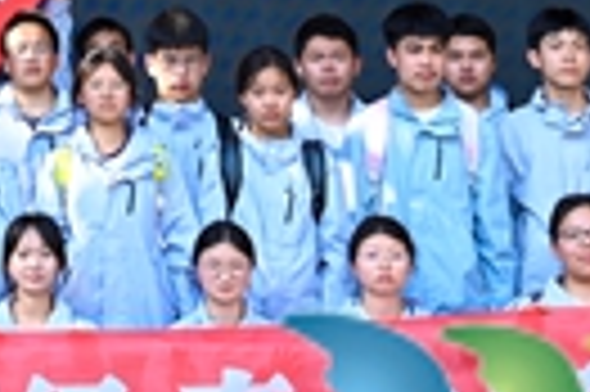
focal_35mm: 186
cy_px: -203
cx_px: -117
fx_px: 3045
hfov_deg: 10.9
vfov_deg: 7.2
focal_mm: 38
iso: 500
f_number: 7.1
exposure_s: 1/160
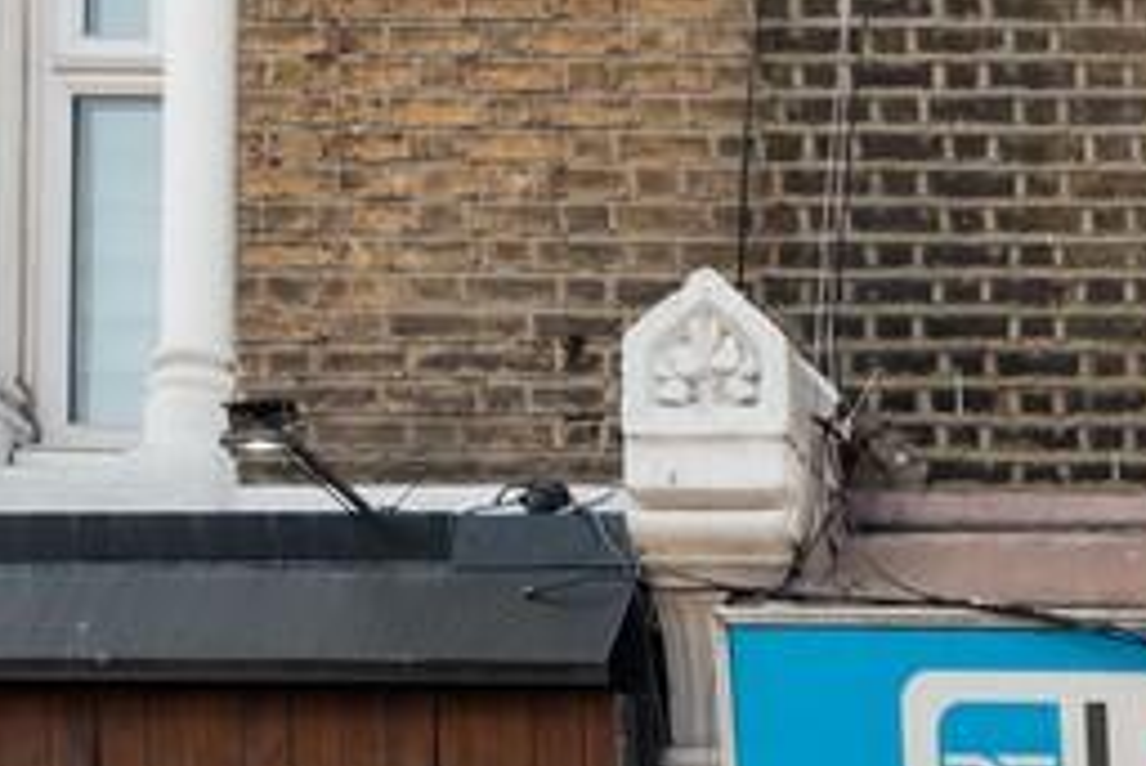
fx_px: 1529
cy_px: 936
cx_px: 2001
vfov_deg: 25.1
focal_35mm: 48
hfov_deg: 23.4
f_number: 9
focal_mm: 12
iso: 200
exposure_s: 1/160
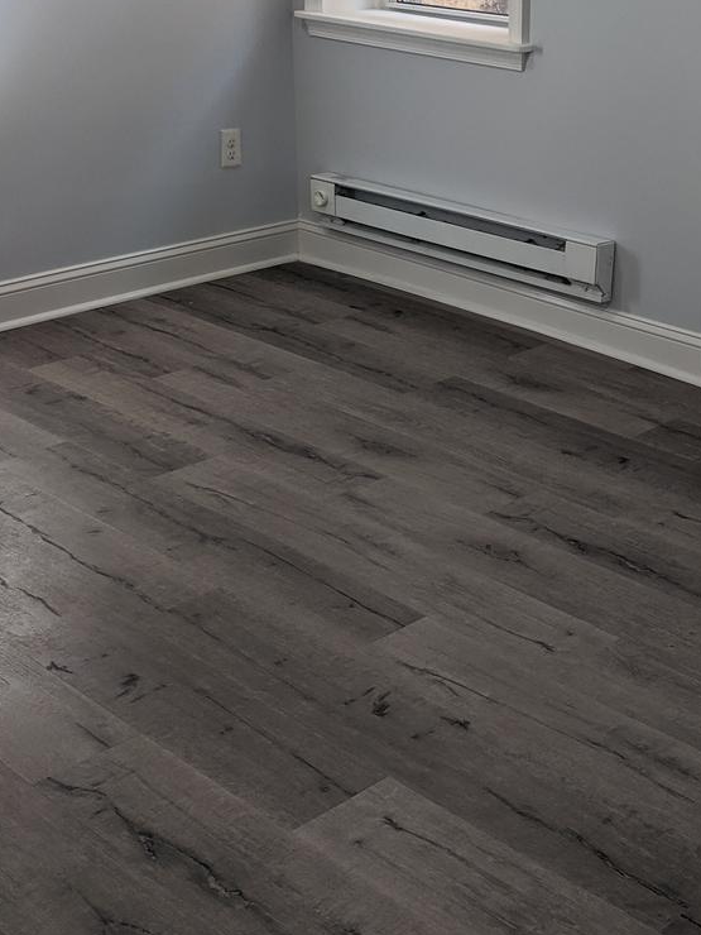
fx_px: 1458
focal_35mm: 54
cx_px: 618
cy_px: 373
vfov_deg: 35.4
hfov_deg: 26.2
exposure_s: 1/120
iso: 109
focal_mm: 4.67
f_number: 2
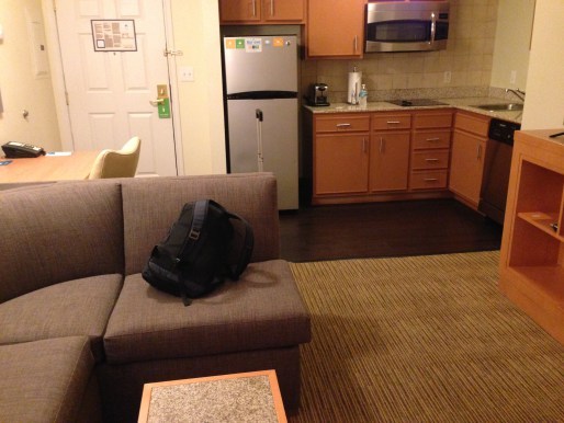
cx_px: 282
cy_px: 212
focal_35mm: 33
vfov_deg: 43.0
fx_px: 538
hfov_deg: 55.3
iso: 400
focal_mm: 4.12
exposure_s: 1/15
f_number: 2.4
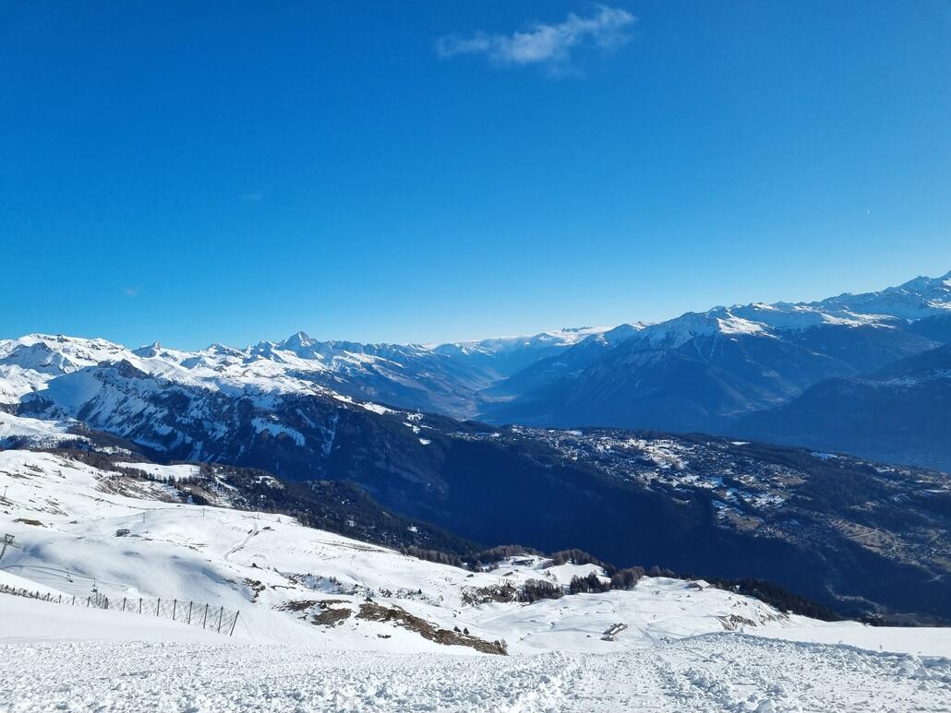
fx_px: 714
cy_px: 356
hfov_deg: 67.3
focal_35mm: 26
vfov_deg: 53.1
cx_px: 476
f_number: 1.8
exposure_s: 1/3616
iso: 50
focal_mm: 5.4
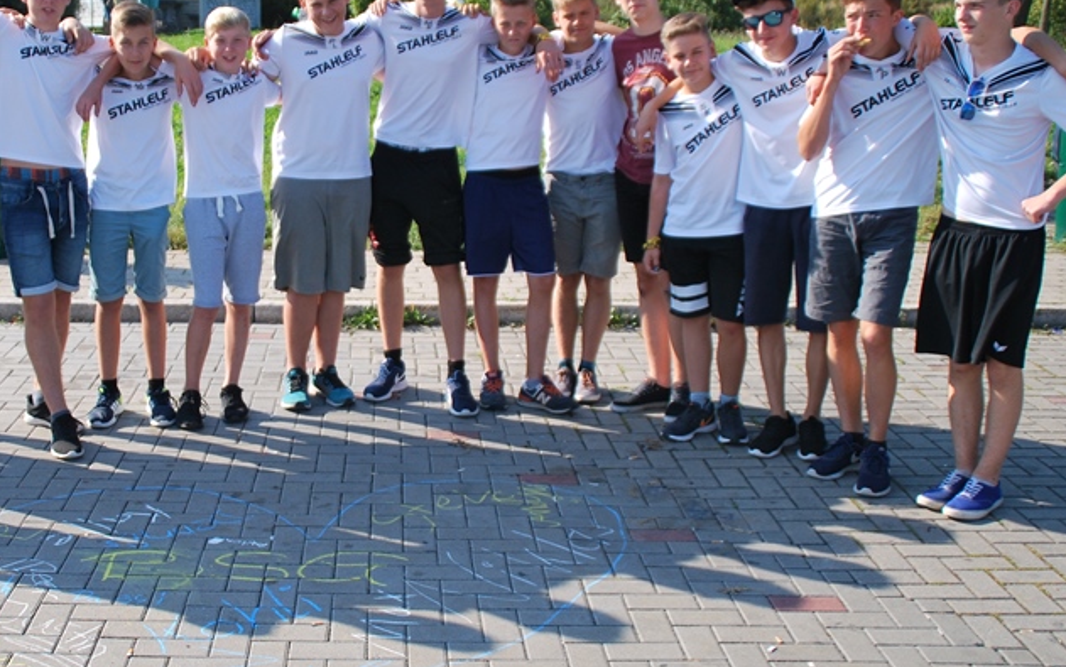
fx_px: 1395
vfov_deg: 26.9
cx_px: 326
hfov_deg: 41.1
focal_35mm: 48
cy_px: 346
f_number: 3.5
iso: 200
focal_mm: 22
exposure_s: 1/1000
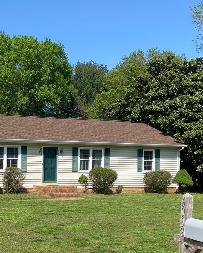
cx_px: -6
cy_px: 184
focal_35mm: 58
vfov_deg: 32.0
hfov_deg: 24.9
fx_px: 435
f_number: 1.8
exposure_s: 1/2268
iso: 32
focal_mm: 4.25
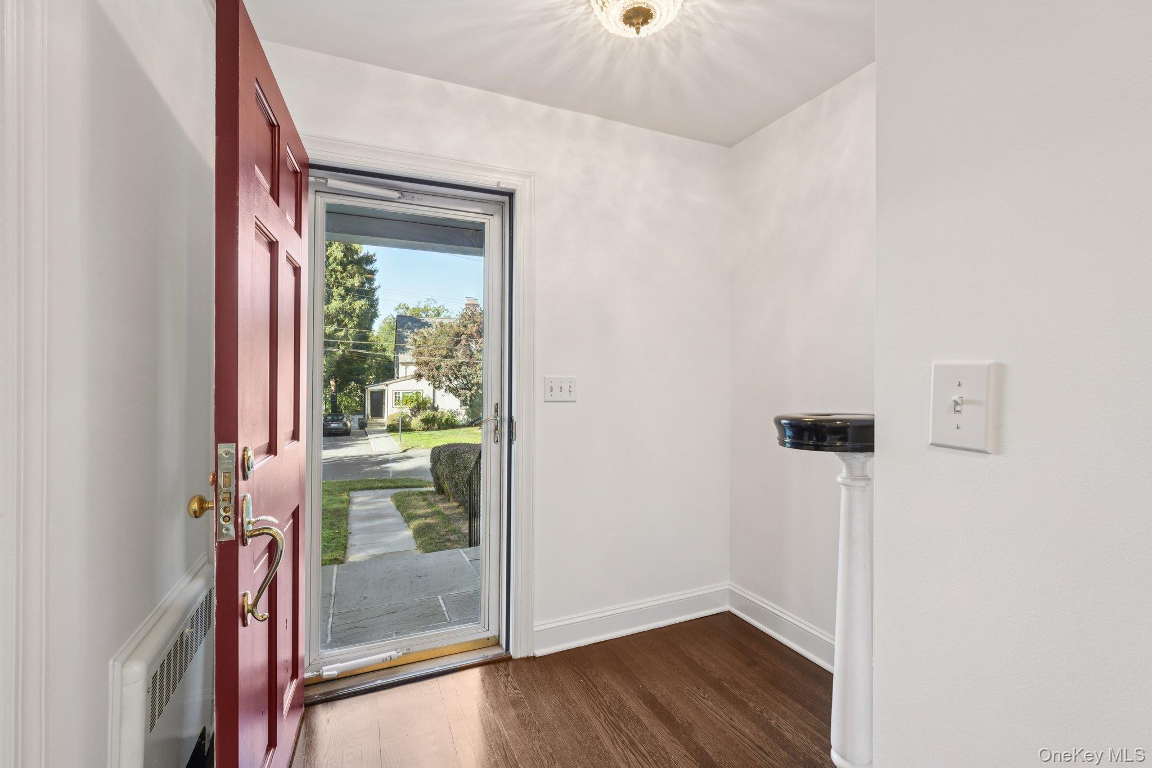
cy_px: 384
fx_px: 512
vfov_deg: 73.7
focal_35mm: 16
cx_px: 576
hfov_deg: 96.7
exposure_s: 1/30
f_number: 9
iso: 250
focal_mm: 16
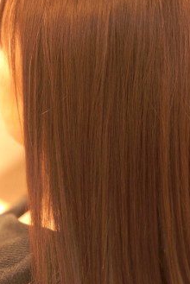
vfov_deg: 25.4
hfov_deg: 17.1
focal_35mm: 80
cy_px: 115
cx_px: 73
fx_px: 630
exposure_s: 1/160
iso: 800
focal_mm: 35
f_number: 2.2
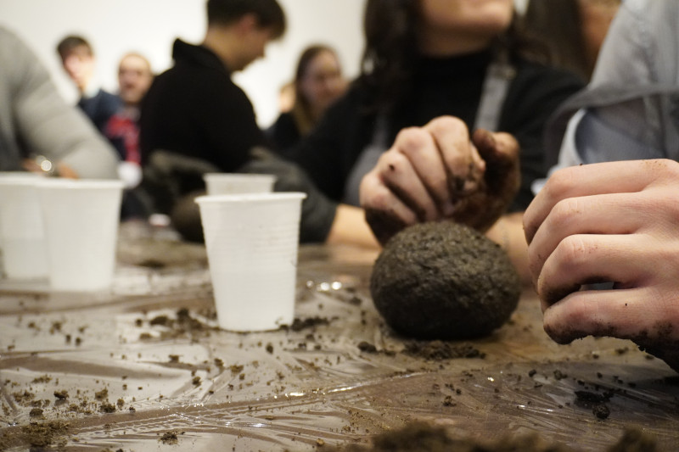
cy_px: 226
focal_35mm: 45
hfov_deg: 43.6
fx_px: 849
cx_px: 340
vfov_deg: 29.9
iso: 6400
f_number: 5
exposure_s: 1/125
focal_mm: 30
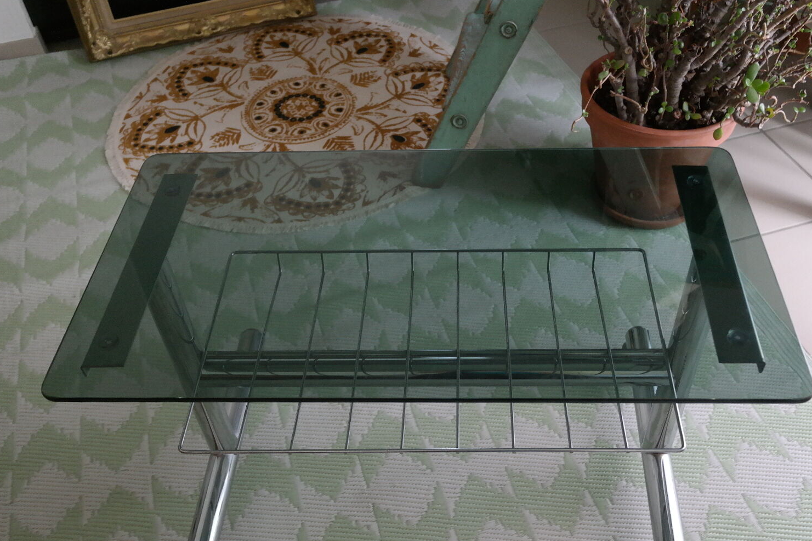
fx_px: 789
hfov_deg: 54.4
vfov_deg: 37.8
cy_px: 312
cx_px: 441
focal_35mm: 35
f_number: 3.5
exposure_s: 1/40
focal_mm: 20
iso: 1600
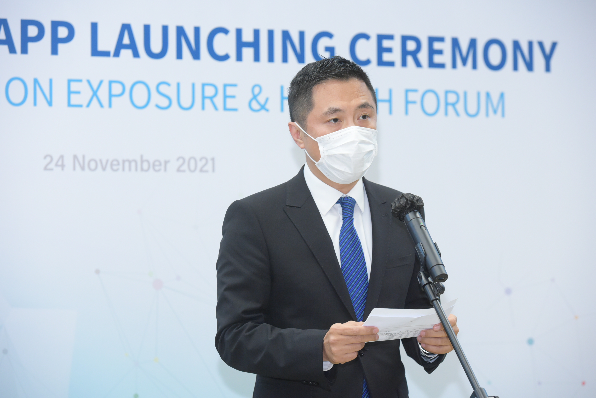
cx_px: 298
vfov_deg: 9.8
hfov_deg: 14.6
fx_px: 2318
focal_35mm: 140
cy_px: 199
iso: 4000
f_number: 5
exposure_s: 1/200
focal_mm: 140
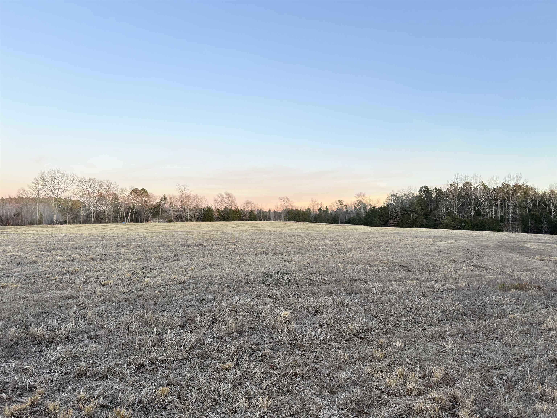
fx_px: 386
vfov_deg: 56.8
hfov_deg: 71.6
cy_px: 209
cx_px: 278
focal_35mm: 24
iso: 200
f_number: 1.78
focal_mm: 6.76
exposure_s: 1/104
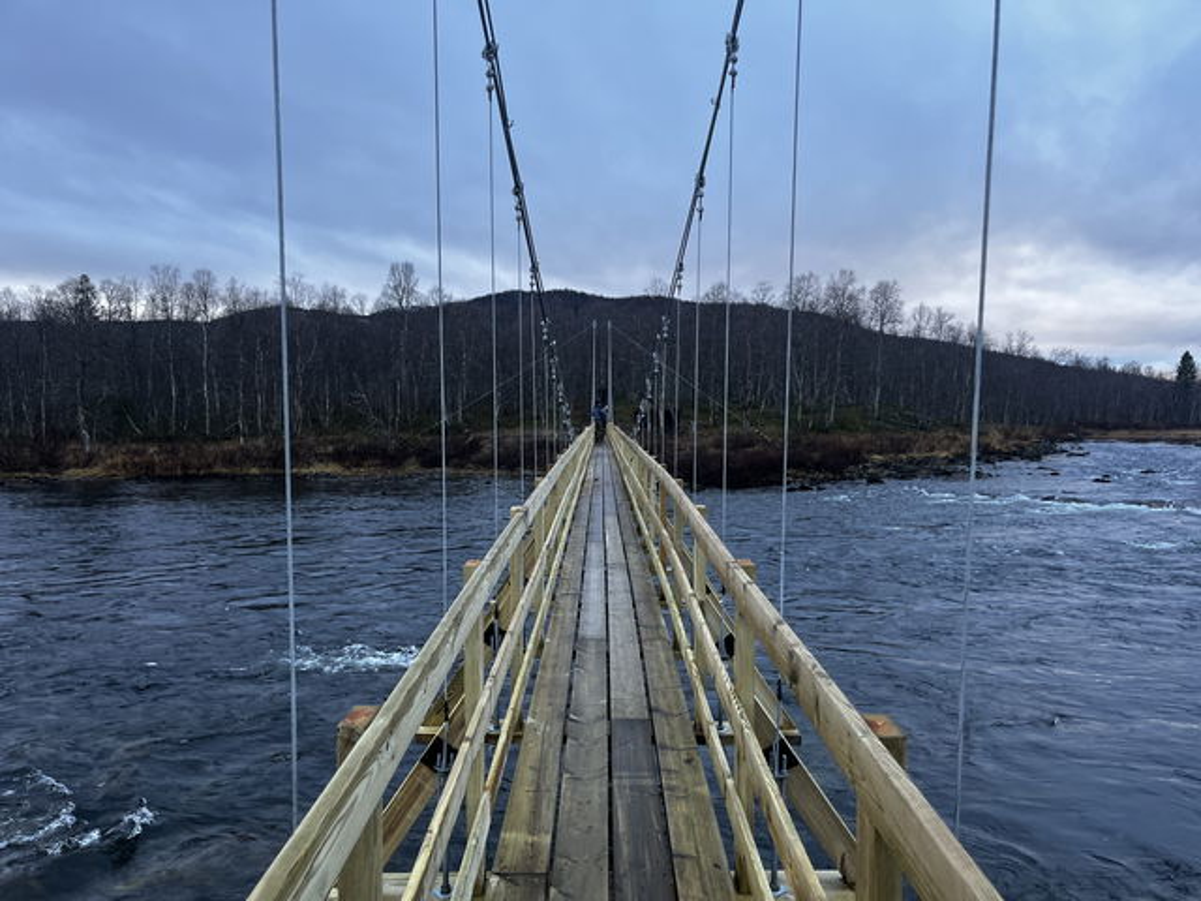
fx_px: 902
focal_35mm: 26
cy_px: 450
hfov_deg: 67.3
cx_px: 600
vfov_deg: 53.1
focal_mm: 5.1
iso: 64
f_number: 1.6
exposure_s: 1/121
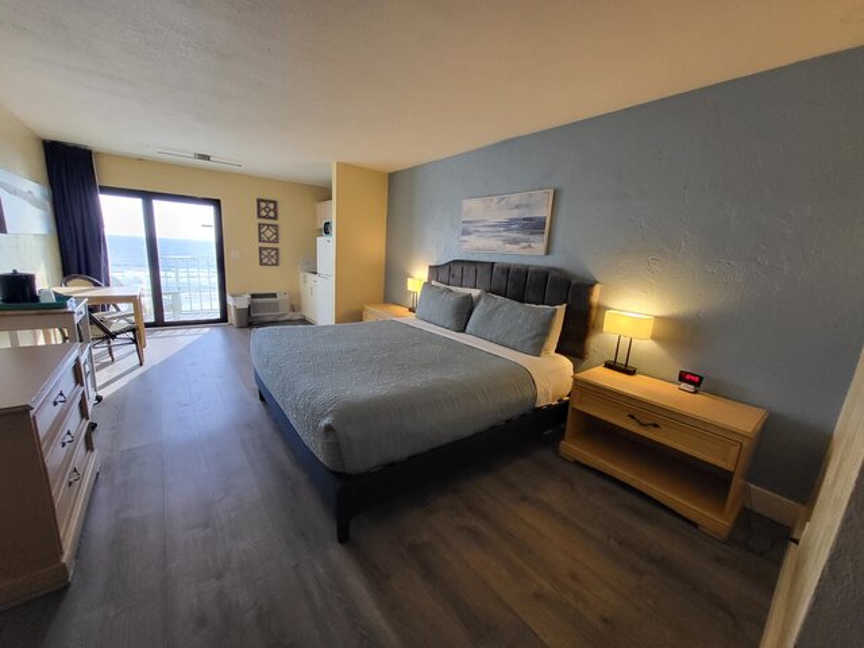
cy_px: 324
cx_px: 432
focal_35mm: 13
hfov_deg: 106.2
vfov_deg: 89.9
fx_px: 324
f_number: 2.2
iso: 320
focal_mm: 1.74
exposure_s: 1/60
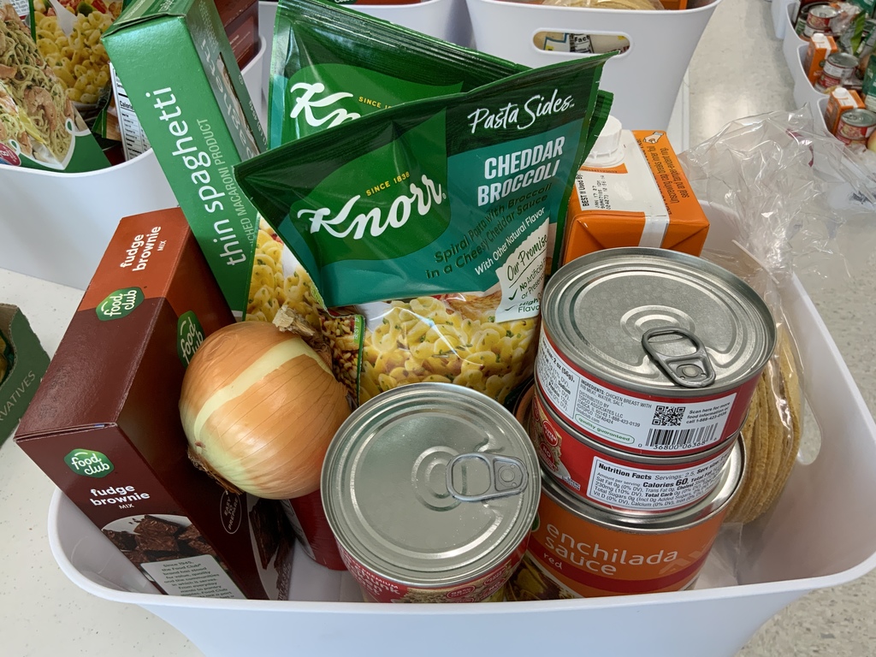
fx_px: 734
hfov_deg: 61.7
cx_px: 438
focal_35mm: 29
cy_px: 328
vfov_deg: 48.2
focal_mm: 3
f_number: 1.8
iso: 64
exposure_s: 1/120
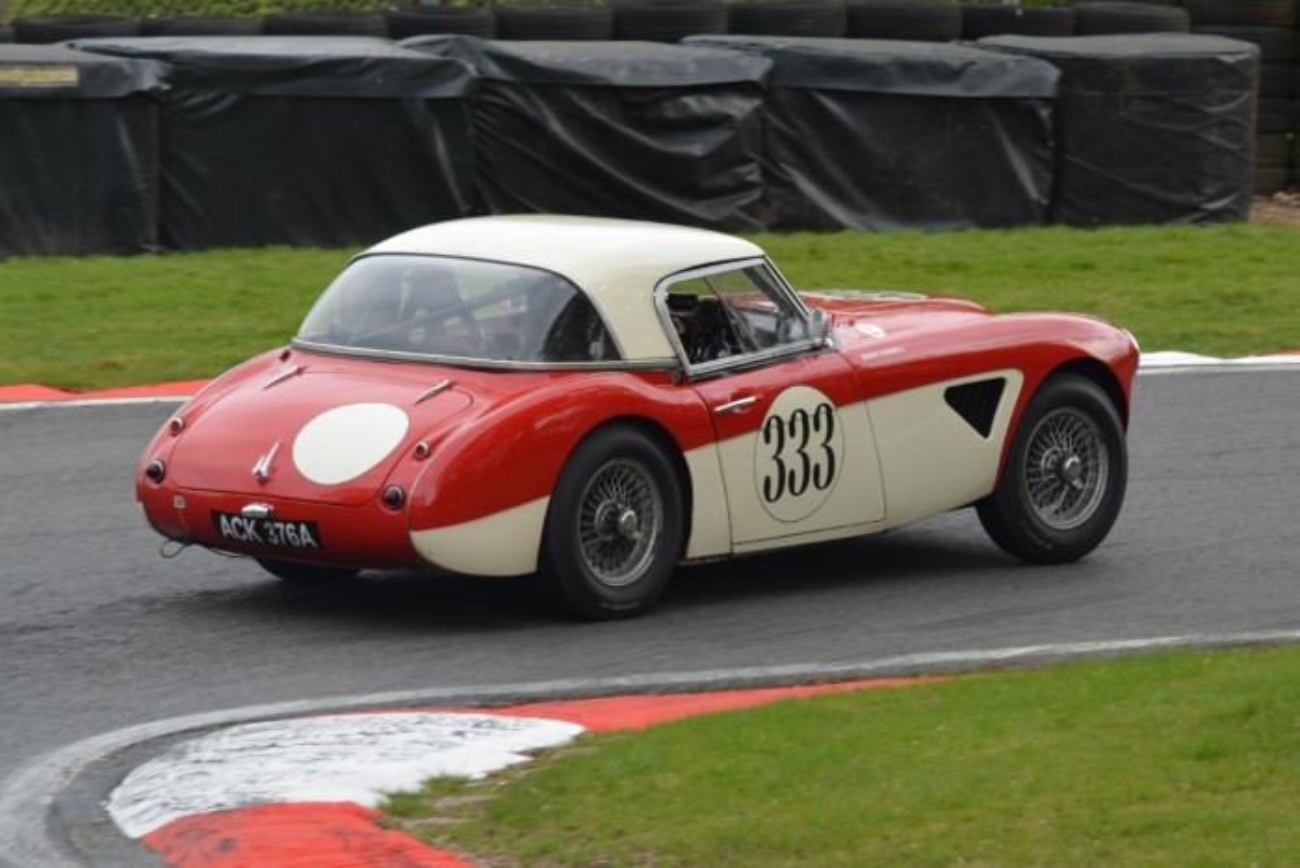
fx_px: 7314
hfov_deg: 10.2
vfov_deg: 6.8
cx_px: 650
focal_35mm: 202
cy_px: 434
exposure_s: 1/500
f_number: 7.1
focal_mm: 135
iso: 400
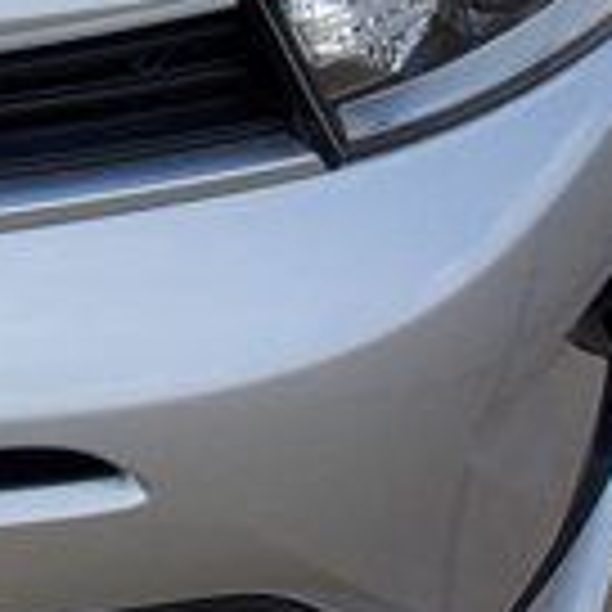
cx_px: -976
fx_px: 3460
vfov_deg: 9.6
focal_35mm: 173
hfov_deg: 8.9
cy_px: -490
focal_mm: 4.3
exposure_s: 1/1216
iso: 50
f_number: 2.4
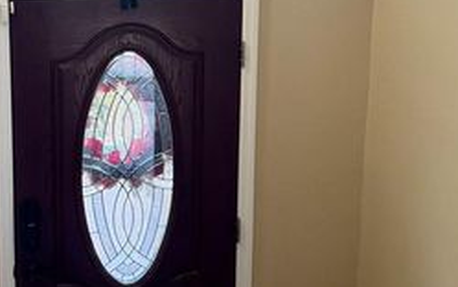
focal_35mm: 68
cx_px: 120
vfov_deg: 18.5
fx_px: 849
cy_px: -17
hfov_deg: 29.7
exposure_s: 1/86
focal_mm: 6.76
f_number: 1.78
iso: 200
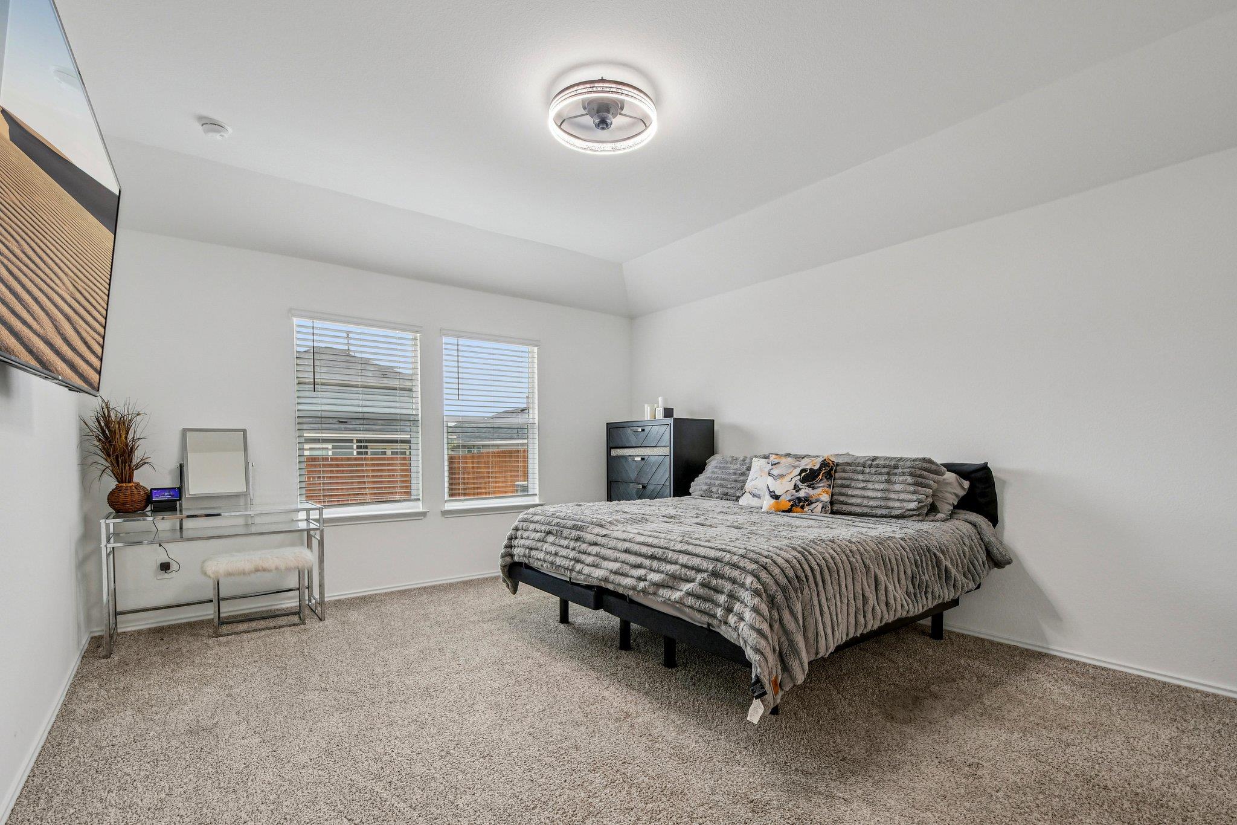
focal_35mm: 15
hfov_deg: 100.4
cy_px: 412
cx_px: 618
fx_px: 515
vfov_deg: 77.3
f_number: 8
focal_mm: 10
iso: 400
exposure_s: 1/40
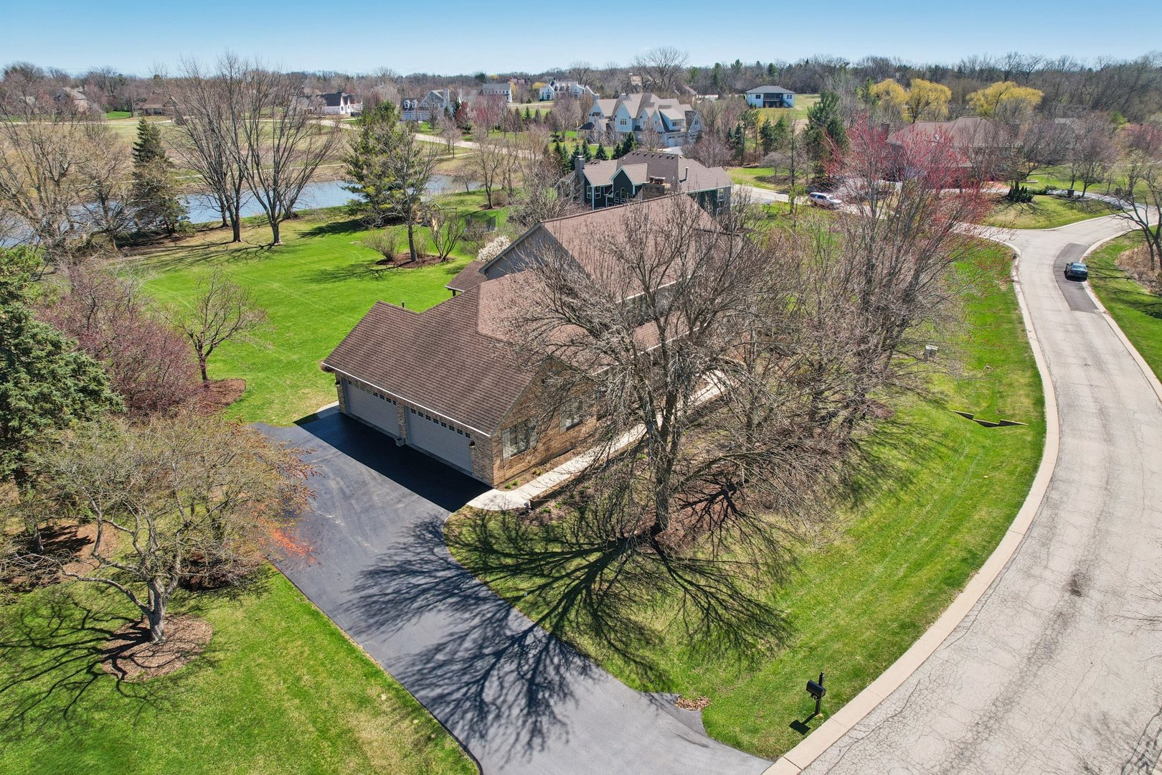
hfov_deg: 78.6
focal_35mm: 22
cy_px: 388
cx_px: 581
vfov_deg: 57.2
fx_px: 710
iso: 100
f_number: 2.8
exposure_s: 1/320
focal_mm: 8.4
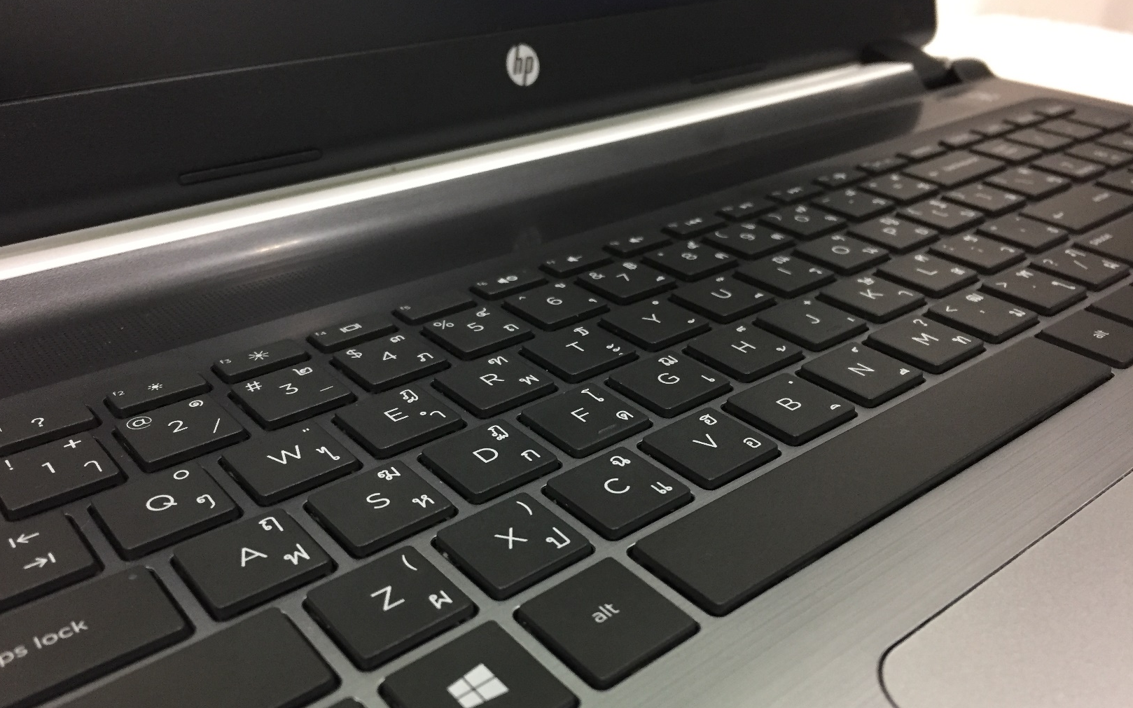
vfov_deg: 40.5
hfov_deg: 61.2
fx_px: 957
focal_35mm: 31
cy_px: 410
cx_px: 565
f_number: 2.2
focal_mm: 4.15
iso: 200
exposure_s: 1/33
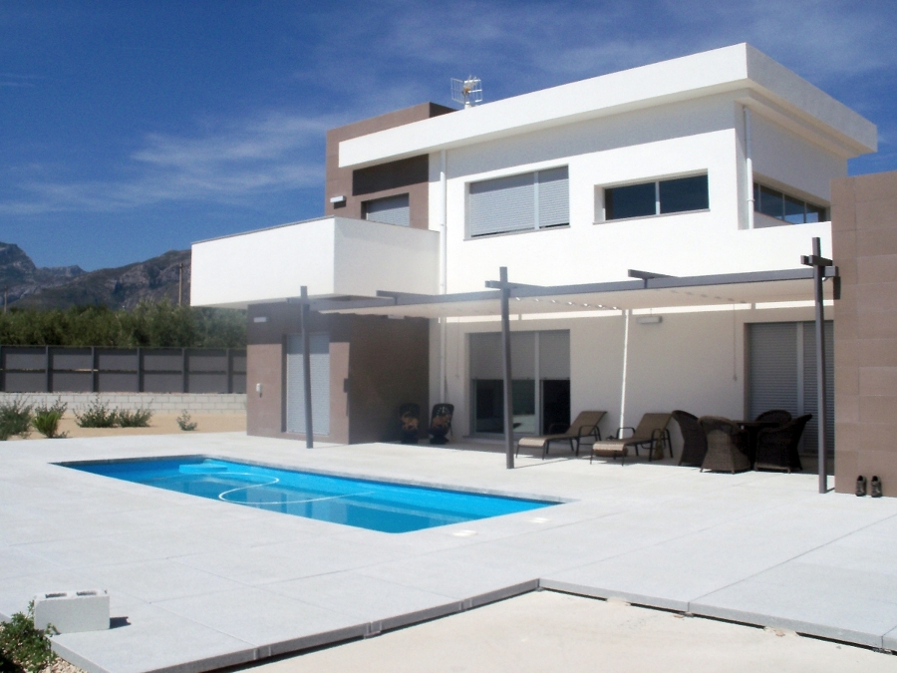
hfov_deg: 52.6
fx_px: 907
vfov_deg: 40.7
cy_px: 336
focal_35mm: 35
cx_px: 448
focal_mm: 6.3
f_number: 5.5
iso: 80
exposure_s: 1/1250
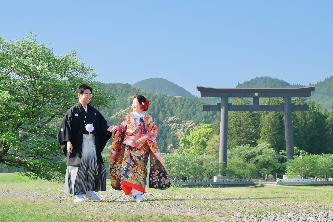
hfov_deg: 27.7
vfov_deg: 18.7
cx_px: 166
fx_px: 675
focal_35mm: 73
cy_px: 111
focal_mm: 48.5
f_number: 10
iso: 800
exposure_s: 1/250
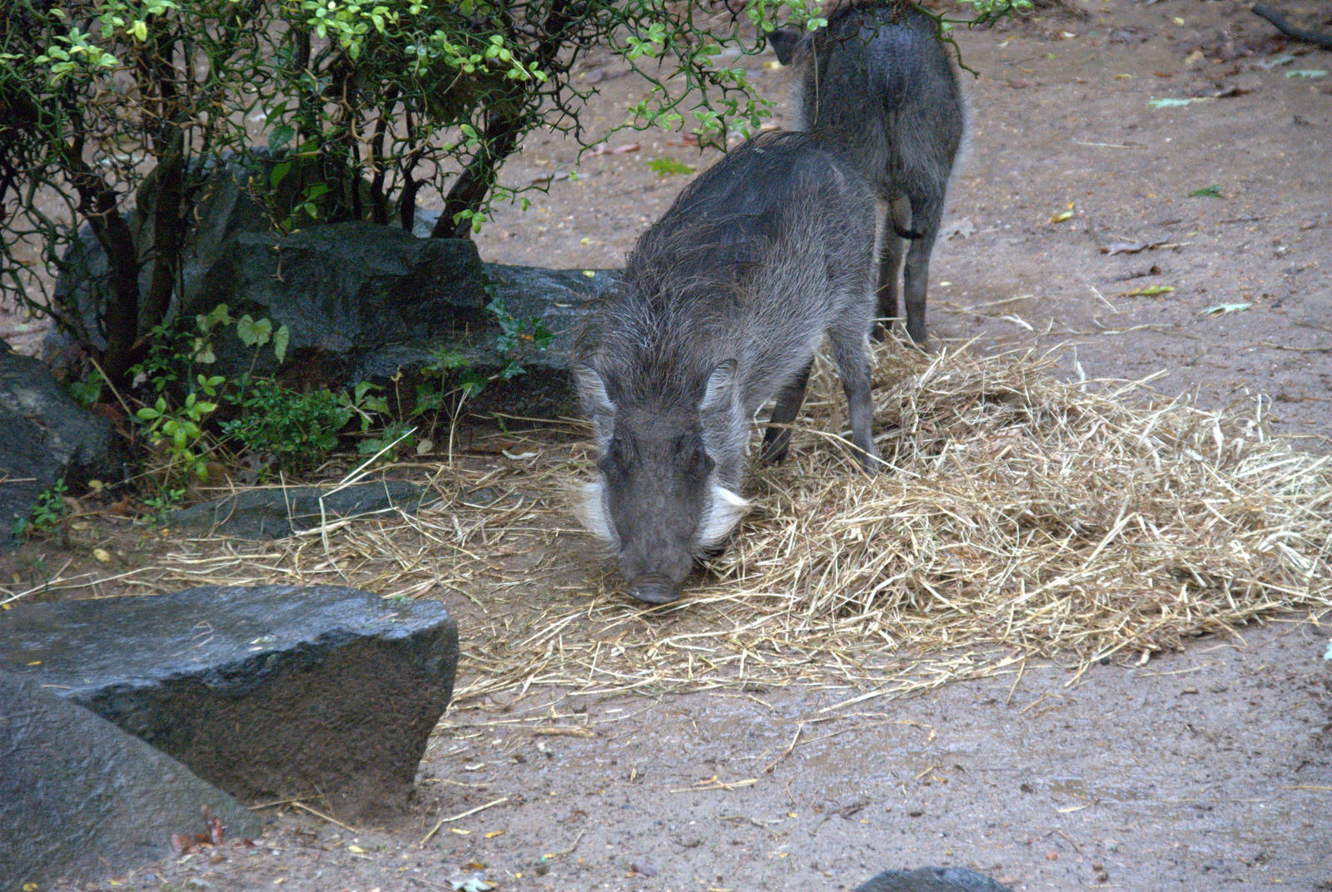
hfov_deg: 11.8
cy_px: 446
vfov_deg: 7.9
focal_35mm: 174
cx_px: 666
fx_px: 6447
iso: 3200
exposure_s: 1/200
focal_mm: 116
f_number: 6
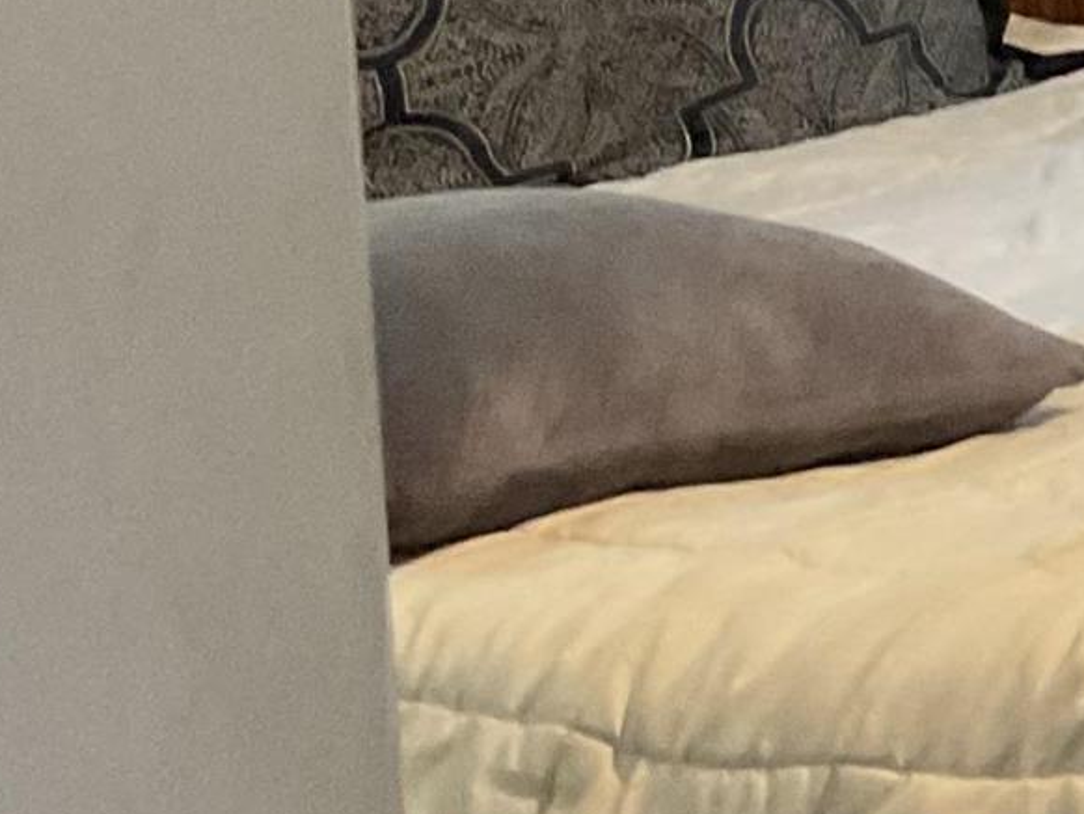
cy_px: -84
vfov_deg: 9.6
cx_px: 2565
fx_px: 4793
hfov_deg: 11.0
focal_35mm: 153
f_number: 1.8
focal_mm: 3
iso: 250
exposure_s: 1/40
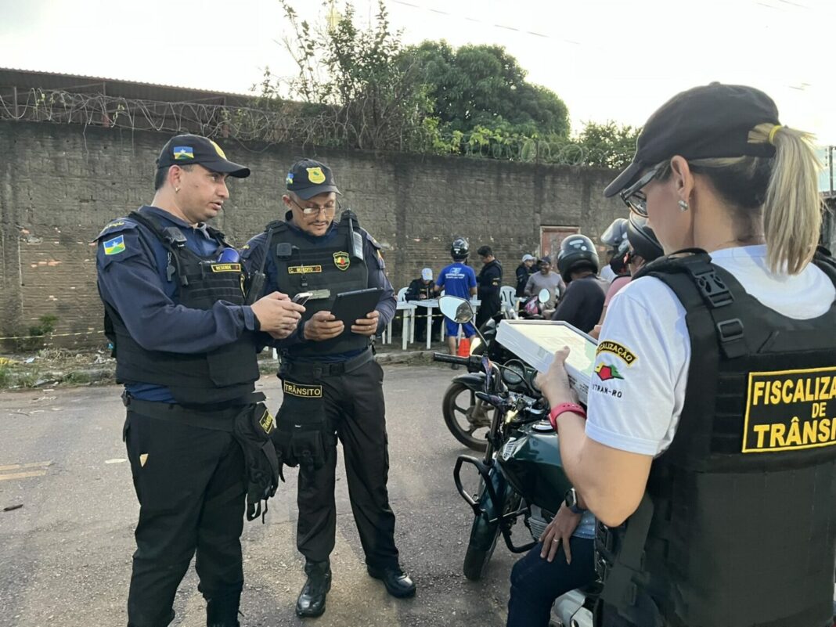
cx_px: 418
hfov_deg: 67.3
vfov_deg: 53.1
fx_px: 628
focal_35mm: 26
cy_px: 314
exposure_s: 1/40
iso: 500
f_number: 1.6
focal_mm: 5.1
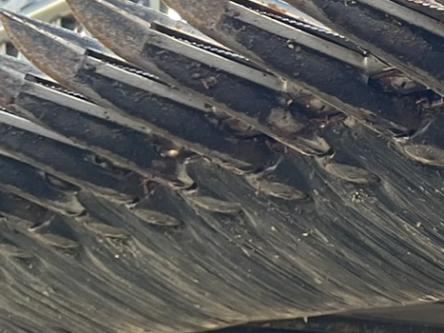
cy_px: 120
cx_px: 969
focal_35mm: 114
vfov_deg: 13.0
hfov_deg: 13.8
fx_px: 1462
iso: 32
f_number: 1.6
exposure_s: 1/133
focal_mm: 5.1
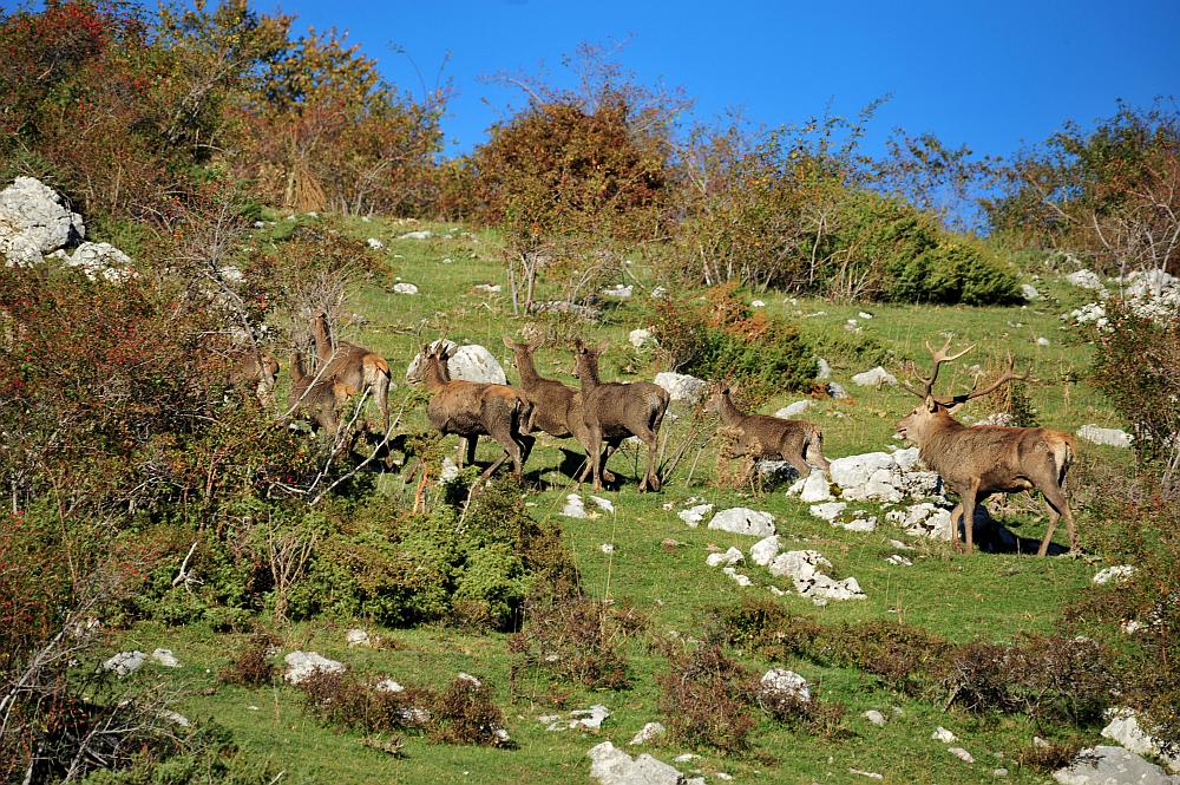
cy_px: 392
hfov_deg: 4.1
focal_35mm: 500
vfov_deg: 2.7
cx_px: 590
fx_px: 16375
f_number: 9
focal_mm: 500
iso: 200
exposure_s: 1/320
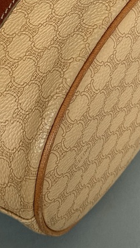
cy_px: 15
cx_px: 74
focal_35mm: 105
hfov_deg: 11.5
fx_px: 693
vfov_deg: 19.9
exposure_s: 1/40
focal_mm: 6.76
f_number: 1.78
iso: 400
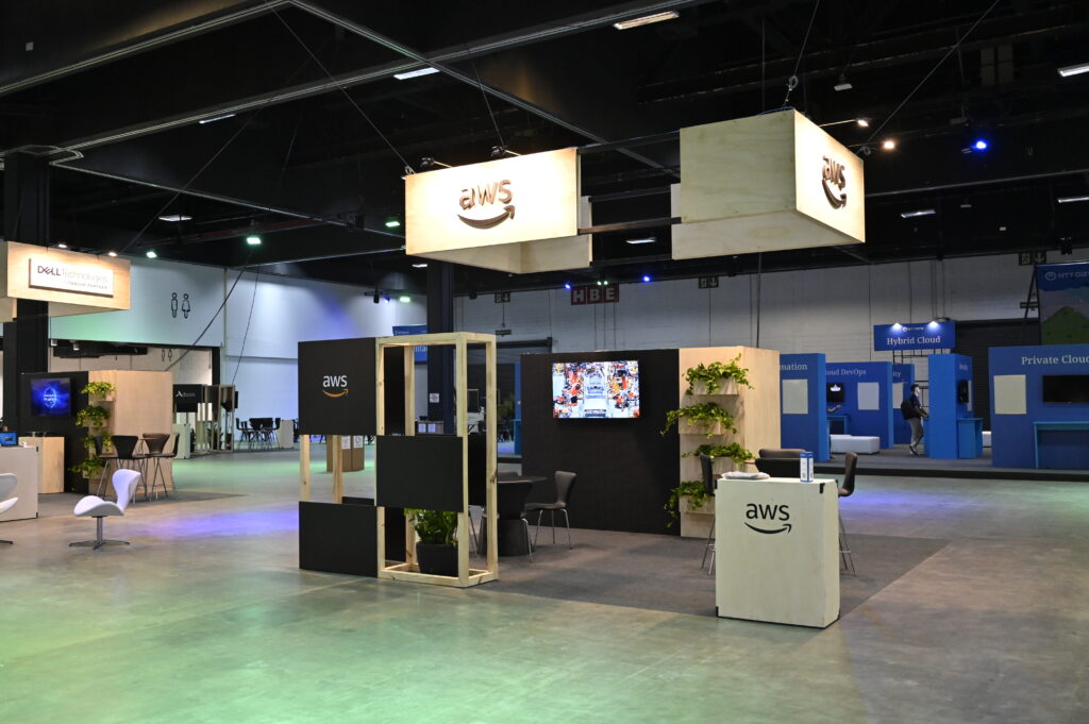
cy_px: 362
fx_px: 982
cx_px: 544
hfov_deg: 58.0
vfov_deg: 40.5
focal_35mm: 32
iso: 3200
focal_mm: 32.5
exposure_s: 1/200
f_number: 4
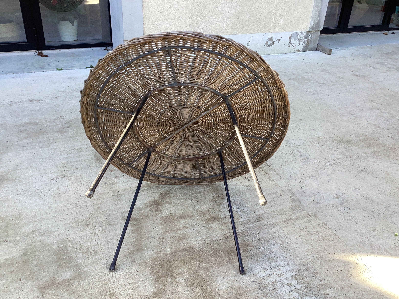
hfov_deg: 58.4
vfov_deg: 45.4
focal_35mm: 31
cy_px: 150
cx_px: 200
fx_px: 357
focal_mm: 3.3
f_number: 2.4
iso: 32
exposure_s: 1/120
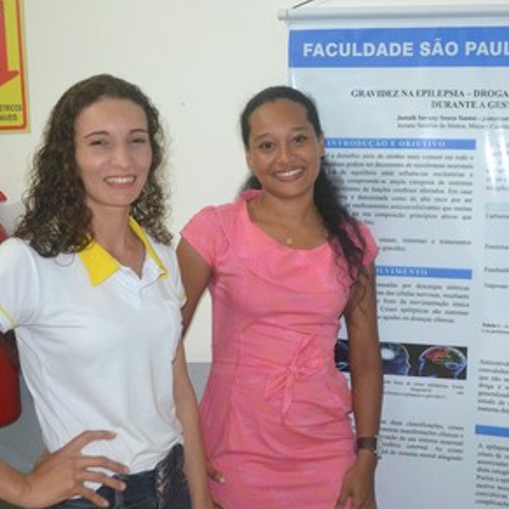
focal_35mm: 51
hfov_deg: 32.8
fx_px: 848
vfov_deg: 33.4
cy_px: 254
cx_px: 377
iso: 2200
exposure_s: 1/60
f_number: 3.8
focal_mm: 26
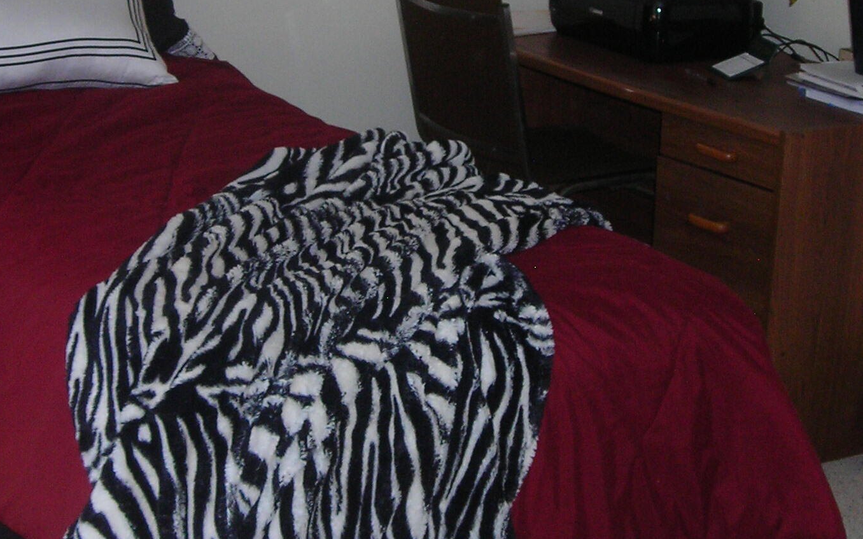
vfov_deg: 16.7
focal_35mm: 77
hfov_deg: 26.8
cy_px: 73
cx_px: 451
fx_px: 1811
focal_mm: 6.3
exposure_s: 1/60.1
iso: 121
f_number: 3.2
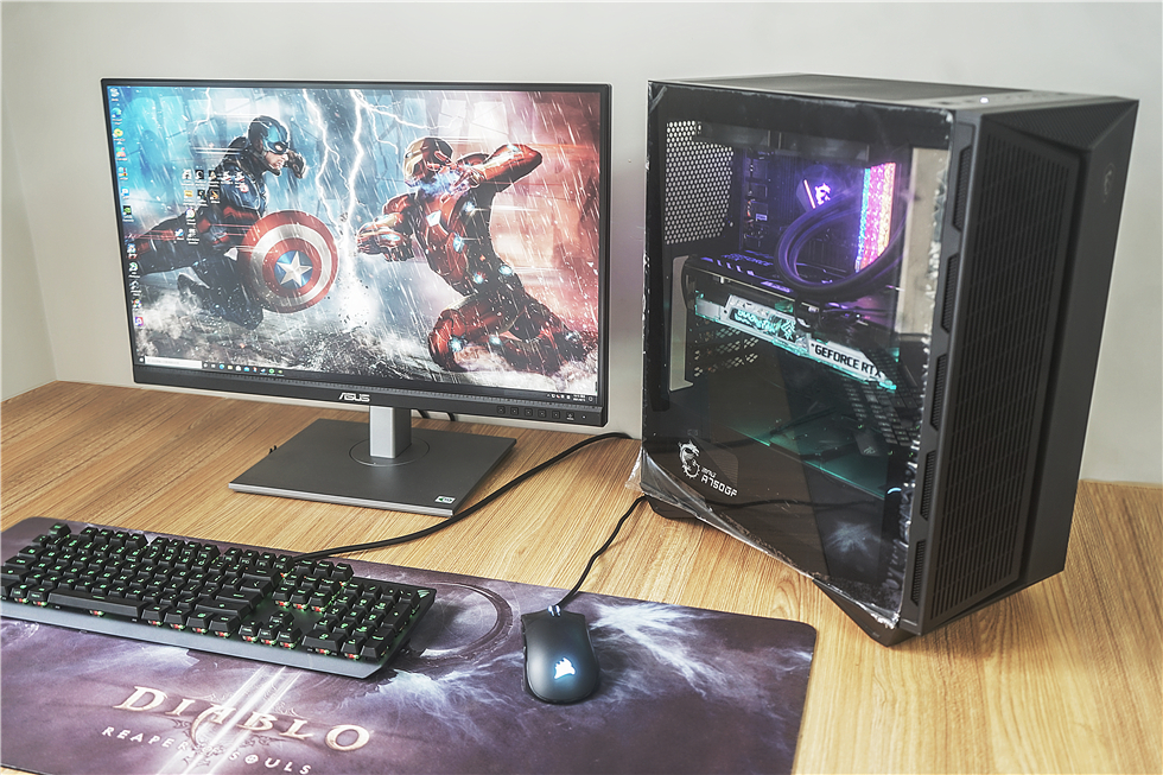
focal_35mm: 33
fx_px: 1066
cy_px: 388
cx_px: 582
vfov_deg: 40.0
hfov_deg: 57.2
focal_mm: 33
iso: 100
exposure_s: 1/5
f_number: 4
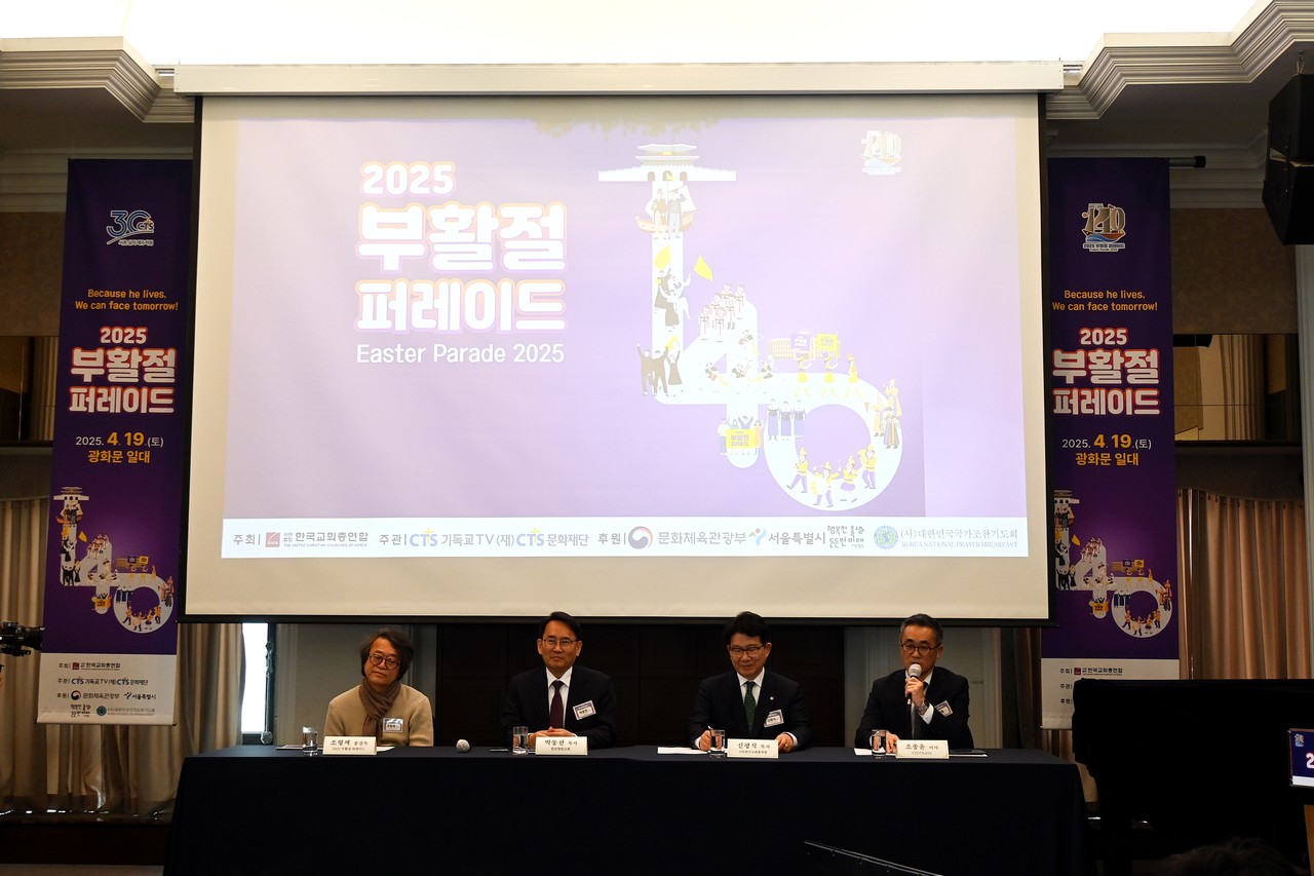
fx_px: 1642
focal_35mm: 45
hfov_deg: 43.6
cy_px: 438
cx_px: 657
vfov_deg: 29.9
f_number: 4.8
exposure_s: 1/50
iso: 450
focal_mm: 30
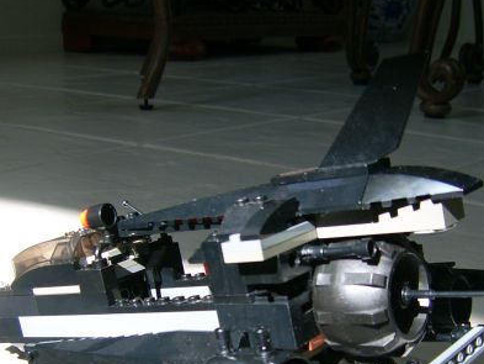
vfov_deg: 25.2
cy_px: 291
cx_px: 275
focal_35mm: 57
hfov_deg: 33.7
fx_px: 797
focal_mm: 5.95
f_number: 2.8
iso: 50
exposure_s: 1/104
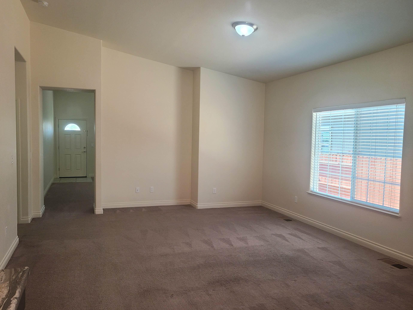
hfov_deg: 61.6
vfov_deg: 48.2
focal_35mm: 29
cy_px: 161
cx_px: 192
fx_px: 346
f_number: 1.8
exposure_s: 1/60.2
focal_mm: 5.4
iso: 80
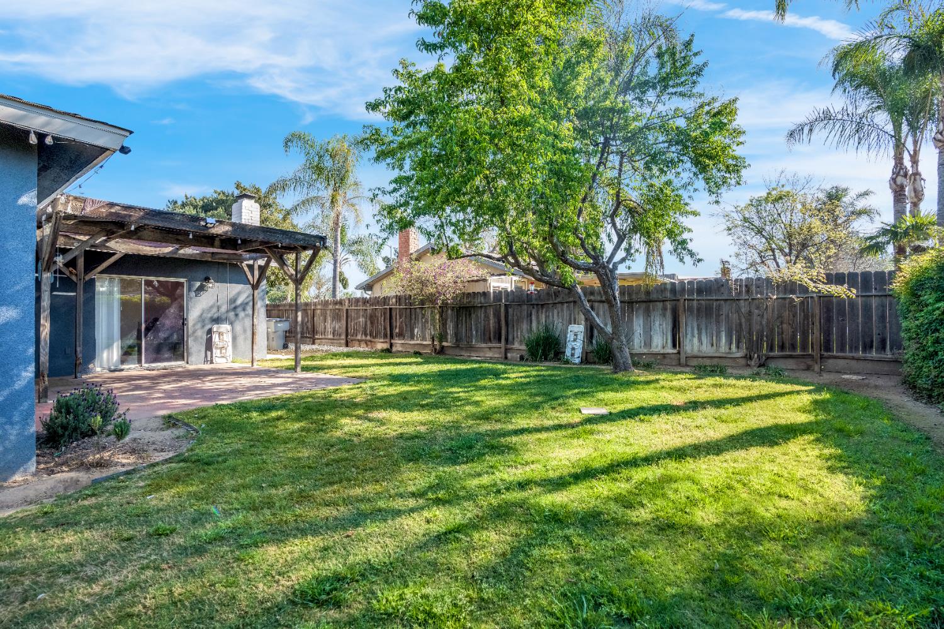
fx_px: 420
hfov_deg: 96.7
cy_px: 314
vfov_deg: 73.7
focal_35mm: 16
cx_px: 472
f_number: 7.1
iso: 640
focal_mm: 16
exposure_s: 1/320
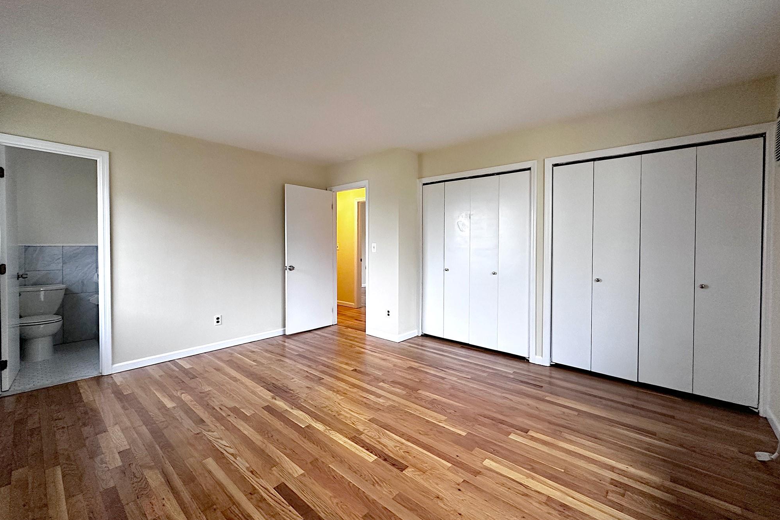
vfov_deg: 77.3
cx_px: 394
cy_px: 249
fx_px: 325
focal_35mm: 15
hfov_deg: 100.4
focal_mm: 2.22
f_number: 2.2
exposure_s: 1/120
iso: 320
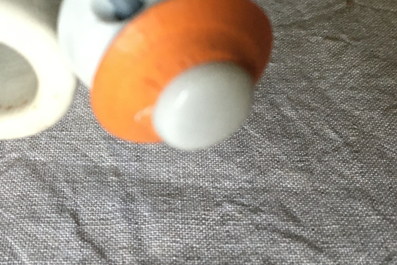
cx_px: 104
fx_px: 606
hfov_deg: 35.5
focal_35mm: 55
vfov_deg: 24.4
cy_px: 77
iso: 400
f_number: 2.2
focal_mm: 4.15
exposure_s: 1/17
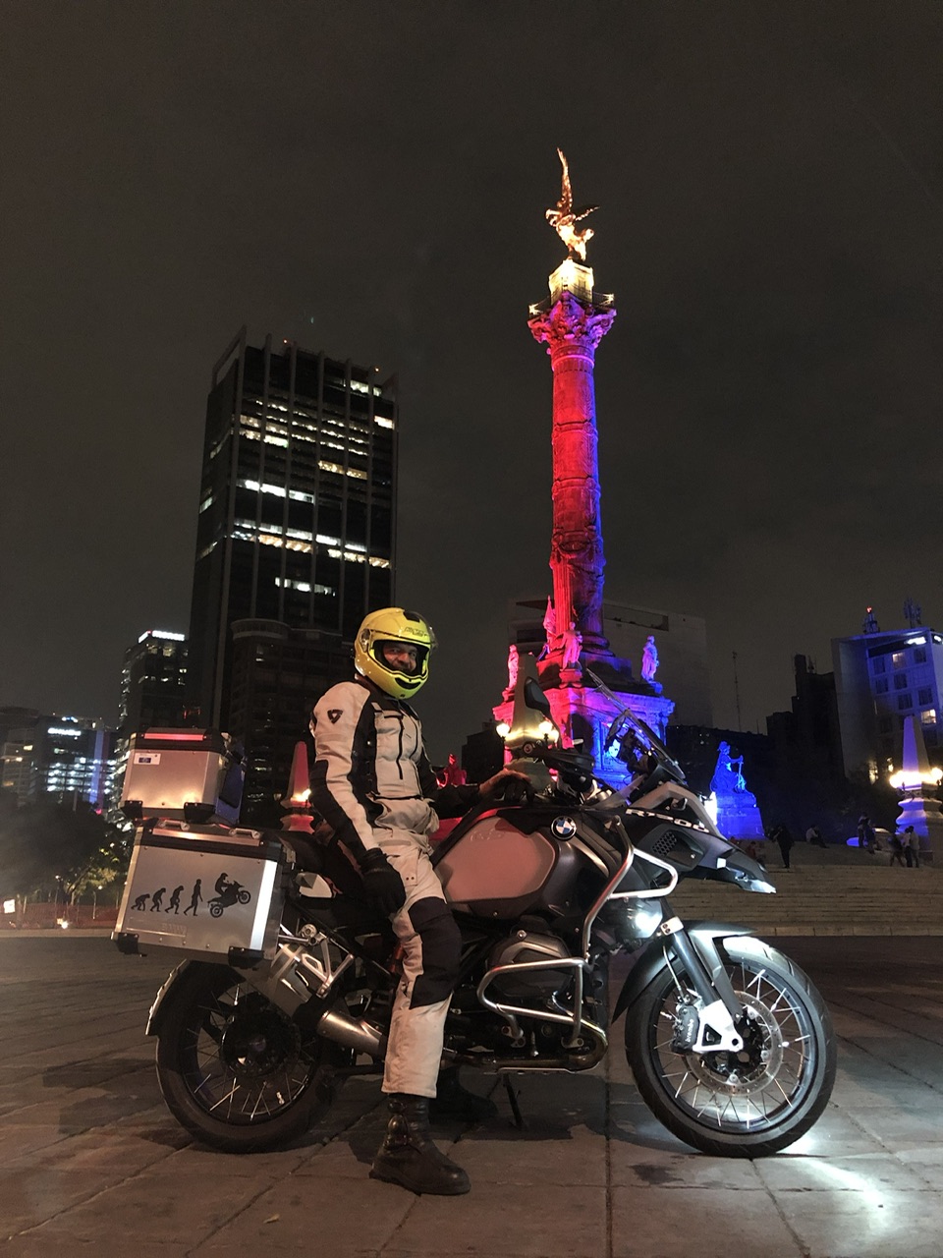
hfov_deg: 48.2
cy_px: 629
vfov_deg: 61.7
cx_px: 472
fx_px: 1053
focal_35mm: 29
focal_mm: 3.99
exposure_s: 1/4
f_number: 1.8
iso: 250
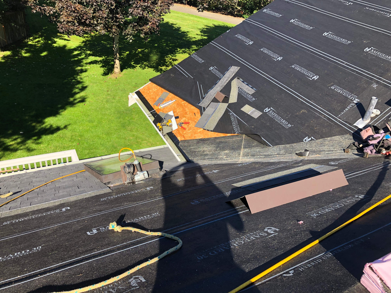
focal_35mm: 28
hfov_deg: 63.4
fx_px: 316
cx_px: 196
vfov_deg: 49.7
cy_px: 146
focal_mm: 3.99
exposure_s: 1/592
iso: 20
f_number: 1.8
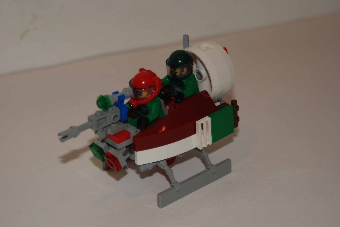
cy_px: 114
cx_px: 170
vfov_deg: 13.1
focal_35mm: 105
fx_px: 993
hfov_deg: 19.4
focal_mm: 70
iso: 200
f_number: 4.5
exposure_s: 1/60
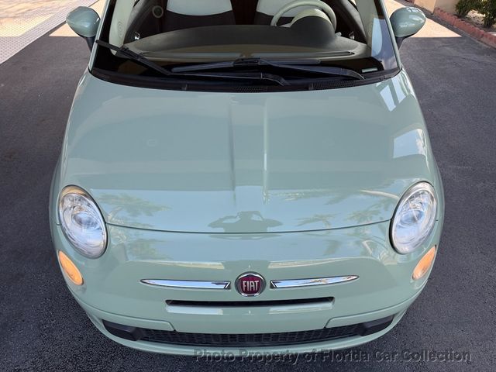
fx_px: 344
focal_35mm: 24
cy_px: 186
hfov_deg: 71.6
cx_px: 248
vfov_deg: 56.8
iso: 80
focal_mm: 6.76
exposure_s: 1/473
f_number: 1.78
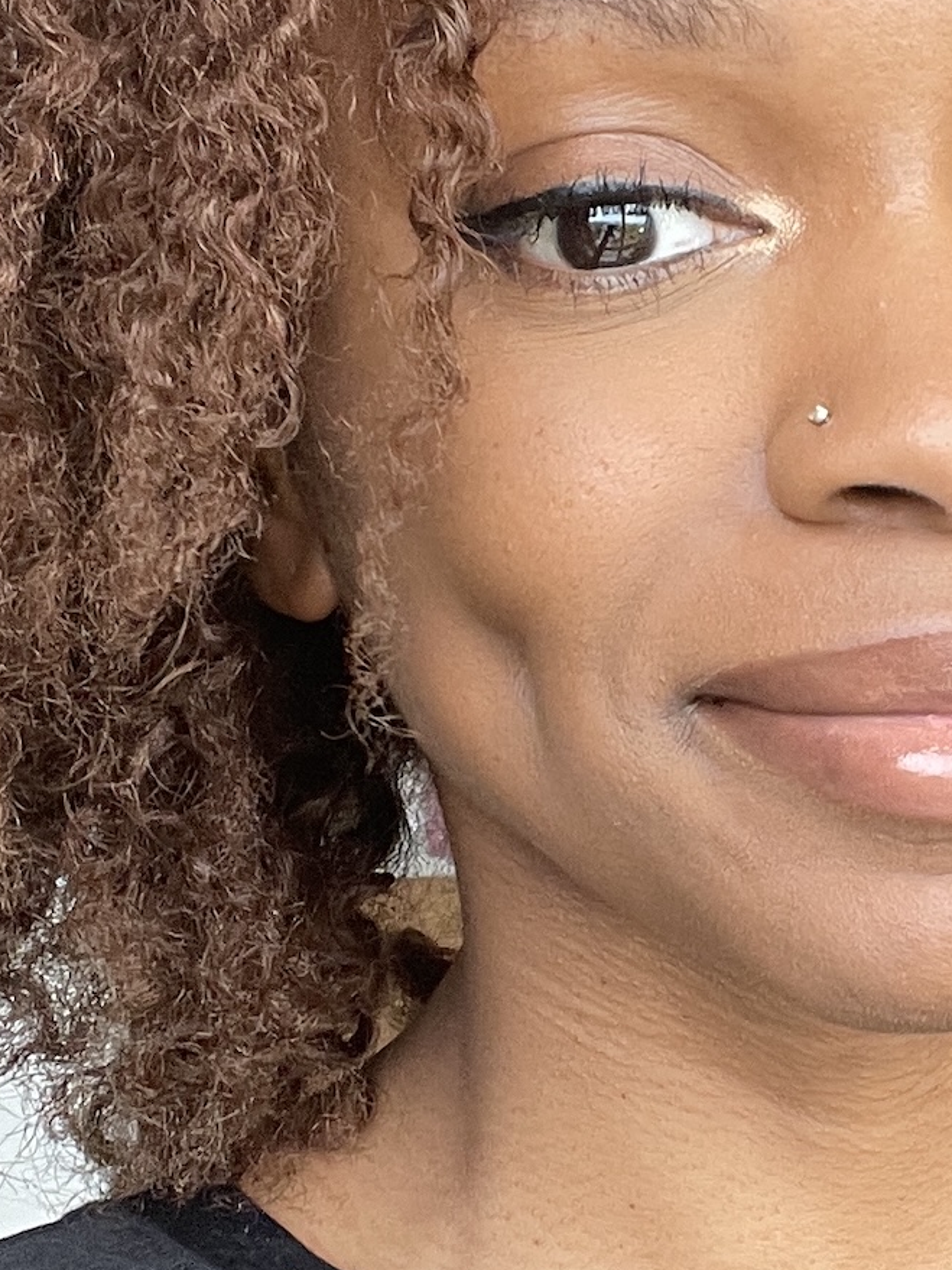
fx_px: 3338
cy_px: 697
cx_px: 825
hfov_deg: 16.1
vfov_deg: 21.5
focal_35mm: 91
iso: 100
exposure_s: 1/60
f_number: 2.2
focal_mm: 2.71
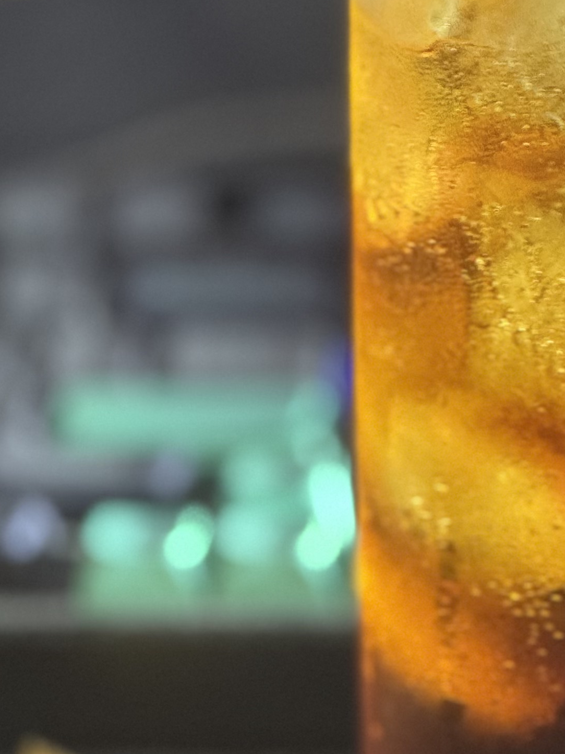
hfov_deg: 6.9
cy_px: 268
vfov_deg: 9.2
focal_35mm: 215
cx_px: 635
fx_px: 4679
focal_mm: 9
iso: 400
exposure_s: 1/50
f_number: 2.8
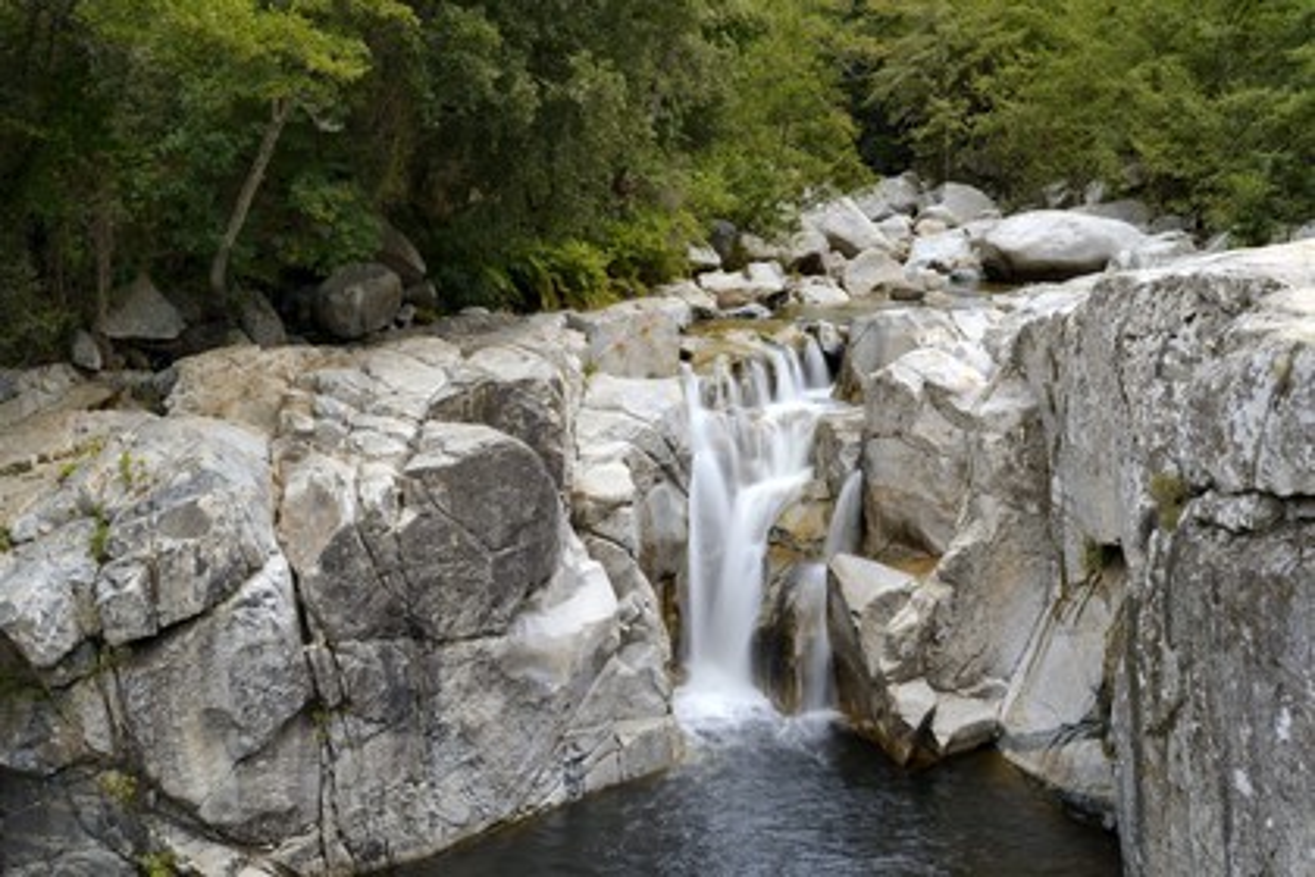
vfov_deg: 24.2
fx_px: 2045
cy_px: 438
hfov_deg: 35.6
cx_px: 658
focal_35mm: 56
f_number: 22
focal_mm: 56
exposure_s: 1/3.33
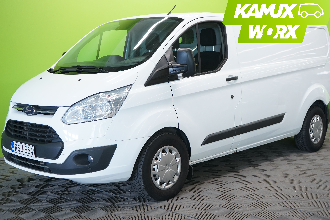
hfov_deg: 41.9
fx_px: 431
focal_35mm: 47
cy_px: 104
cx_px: 170
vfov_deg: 28.6
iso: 800
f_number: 5.6
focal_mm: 43
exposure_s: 1/50
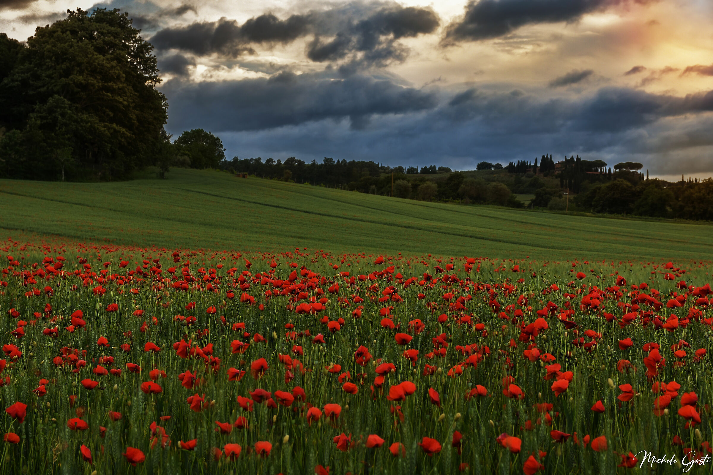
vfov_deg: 20.2
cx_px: 356
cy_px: 238
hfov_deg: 29.9
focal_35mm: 68
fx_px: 1337
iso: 100
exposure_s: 1/100
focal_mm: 45
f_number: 7.1
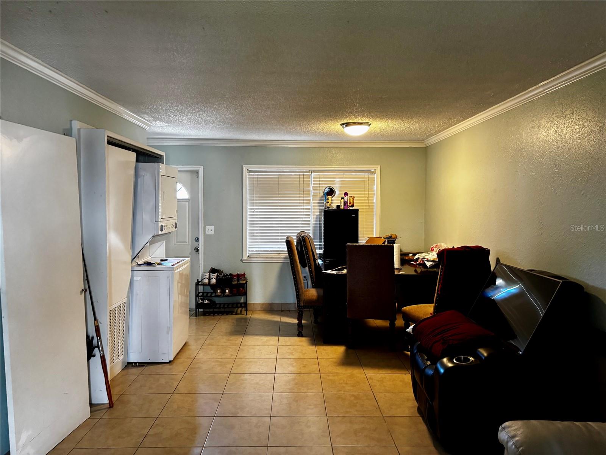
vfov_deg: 53.1
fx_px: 455
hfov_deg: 67.3
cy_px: 228
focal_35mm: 26
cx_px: 303
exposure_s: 1/60
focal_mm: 5.96
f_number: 1.6
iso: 200
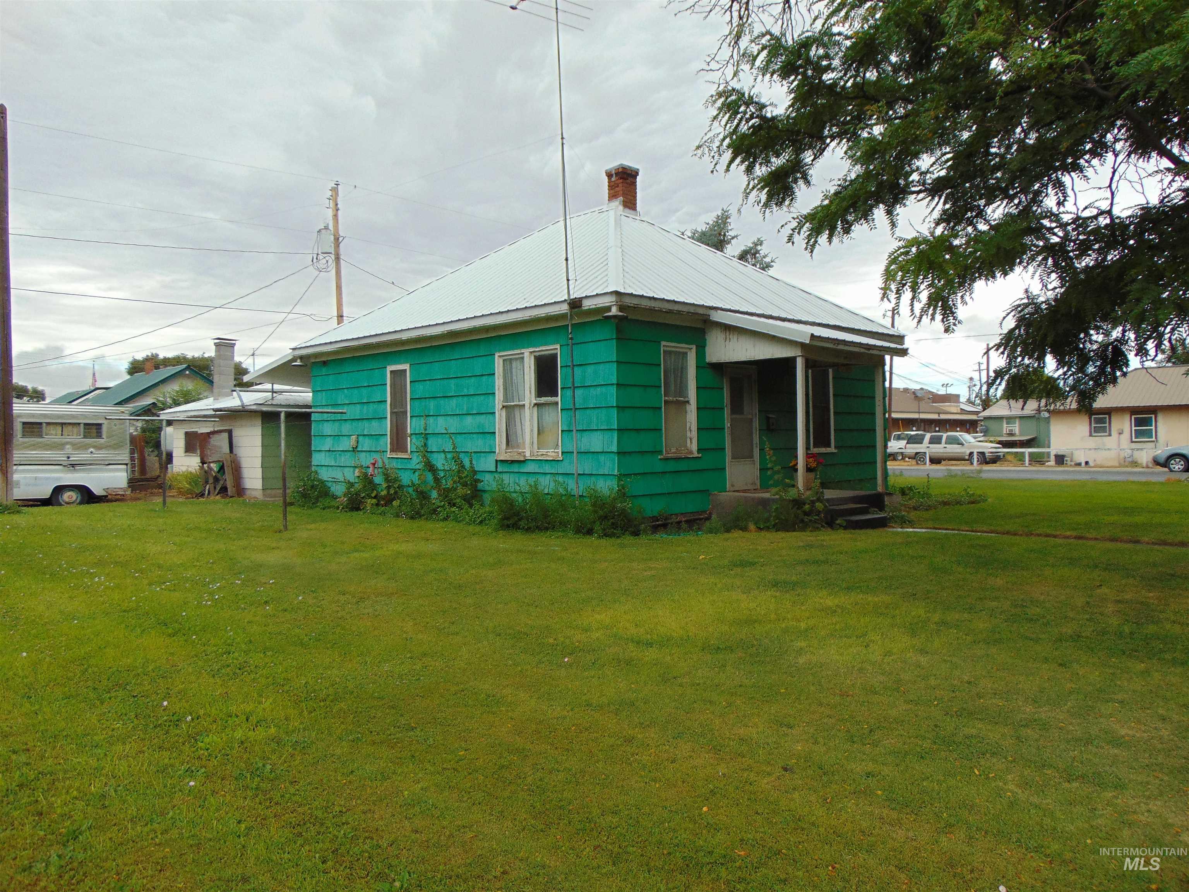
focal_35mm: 25
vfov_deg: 54.9
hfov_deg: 69.4
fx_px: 859
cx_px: 594
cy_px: 446
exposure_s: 1/500
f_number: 3
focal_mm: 4.5
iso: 80
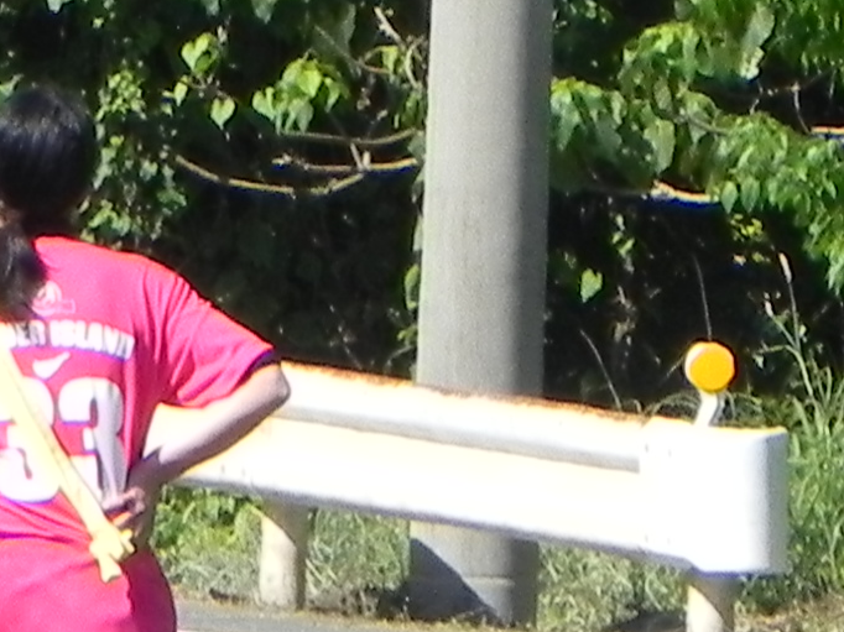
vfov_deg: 1.0
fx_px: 37949
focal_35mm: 1557
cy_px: 301
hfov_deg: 1.3
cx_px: -1017
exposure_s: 1/350
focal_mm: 51.8
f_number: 7.1
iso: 160
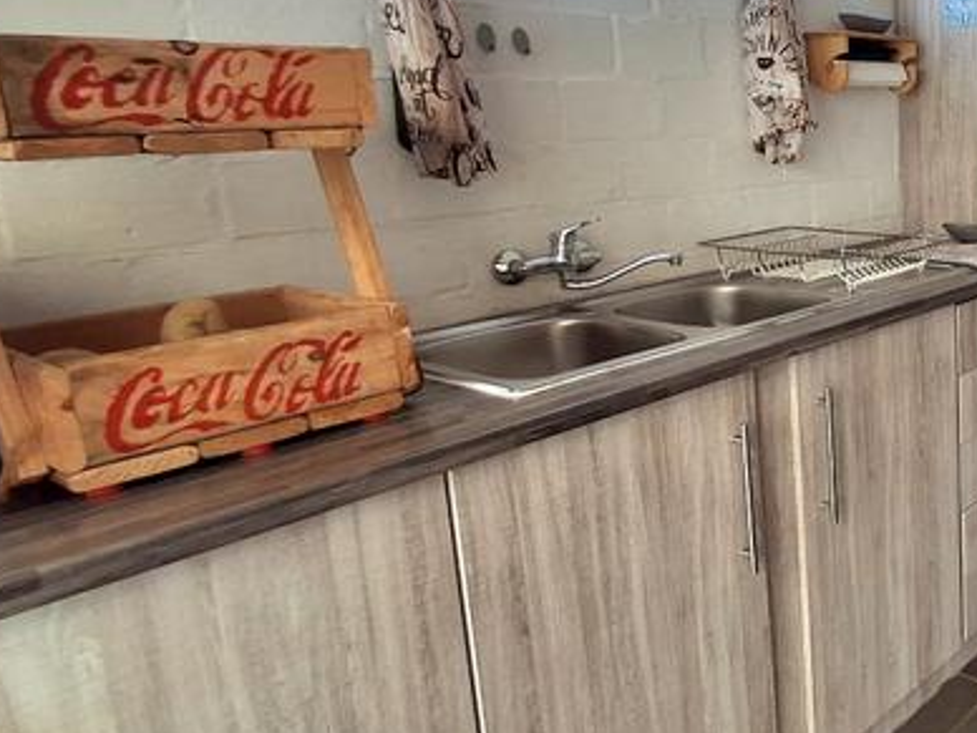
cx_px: 969
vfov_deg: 42.8
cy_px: 312
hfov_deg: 46.6
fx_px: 931
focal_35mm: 33
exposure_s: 1/120
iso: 40
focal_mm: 1.64
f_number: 2.2
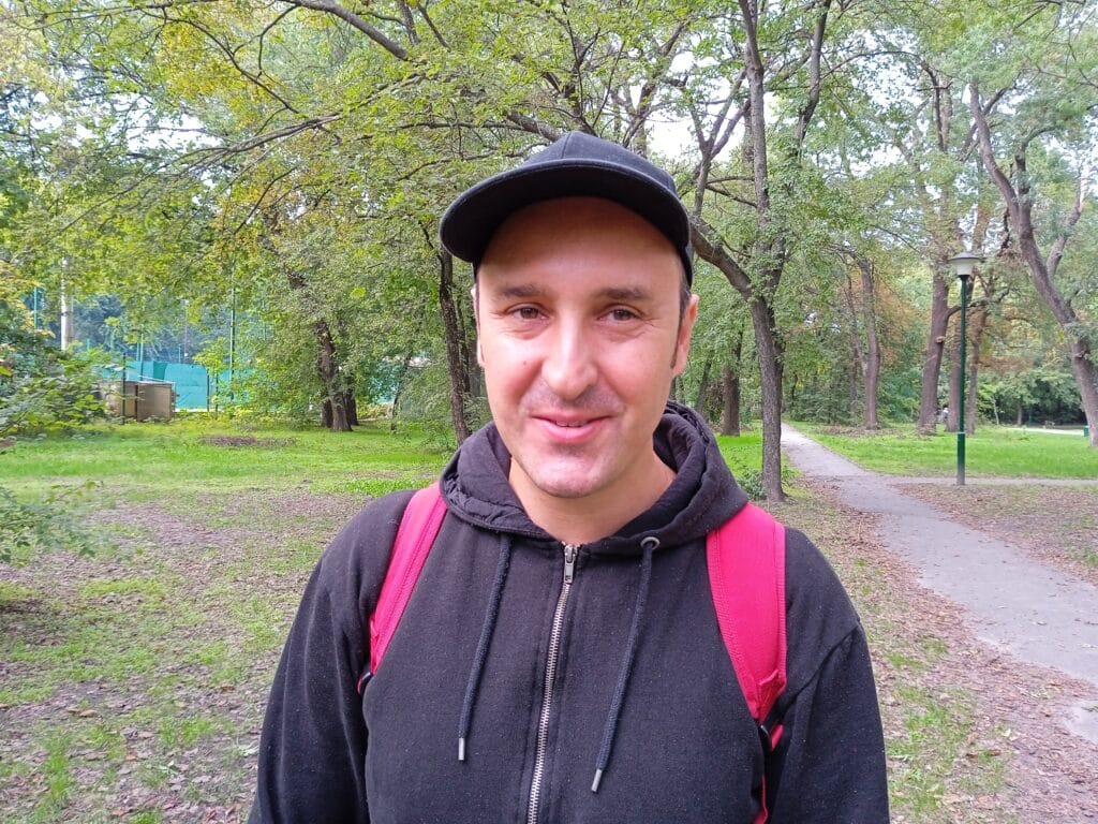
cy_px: 412
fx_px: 888
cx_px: 549
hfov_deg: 63.4
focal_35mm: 28
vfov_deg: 49.7
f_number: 2.2
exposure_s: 1/50
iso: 129
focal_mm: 3.43
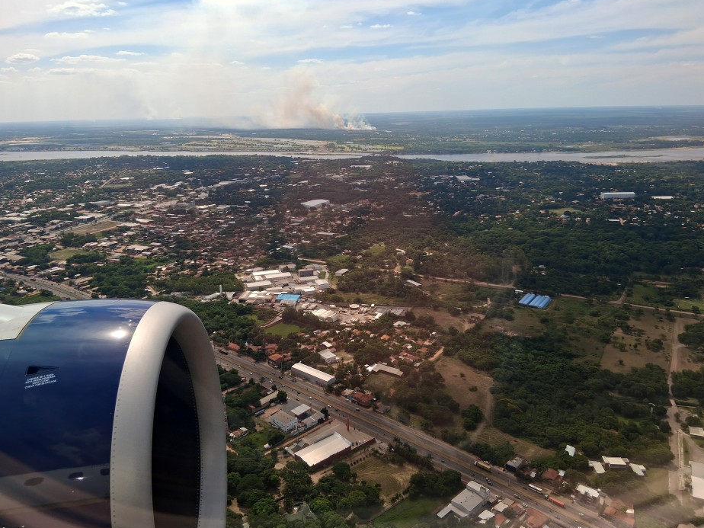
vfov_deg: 51.3
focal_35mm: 27
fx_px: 549
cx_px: 341
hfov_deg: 65.3
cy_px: 257
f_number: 1.8
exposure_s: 1/404
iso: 25
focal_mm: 3.98
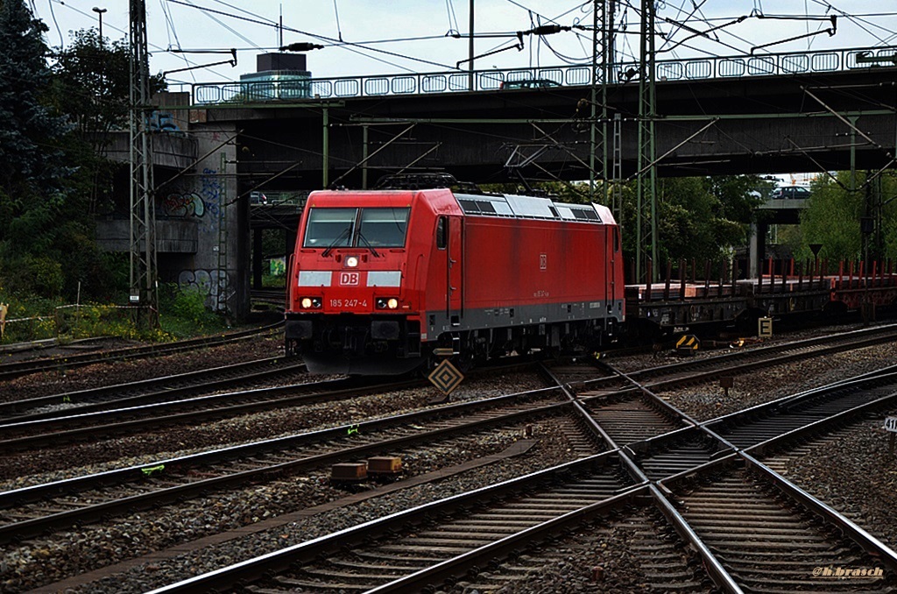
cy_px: 297
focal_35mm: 99
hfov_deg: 20.7
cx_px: 448
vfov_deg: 13.8
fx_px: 2461
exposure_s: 1/500
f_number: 5.3
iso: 1000
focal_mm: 66
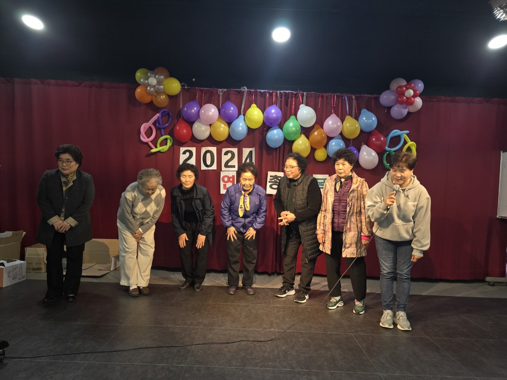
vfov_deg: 58.9
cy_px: 190
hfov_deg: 73.9
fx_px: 337
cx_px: 254
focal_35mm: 23
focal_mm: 6.3
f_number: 1.7
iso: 400
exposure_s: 1/120
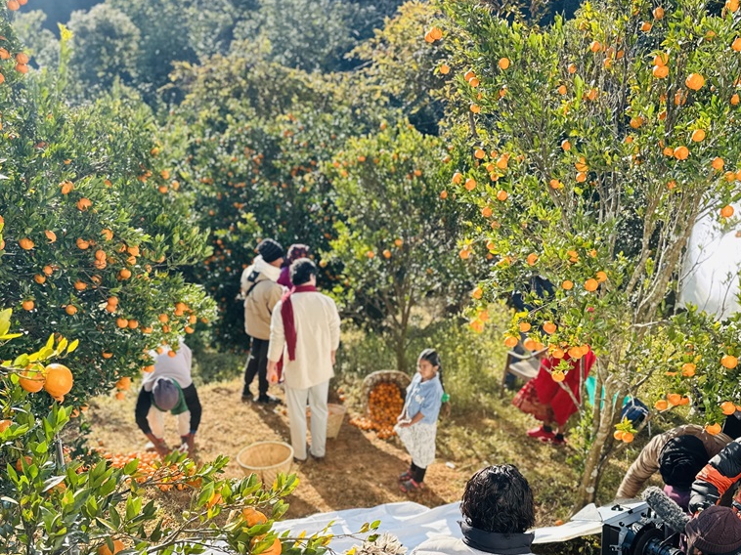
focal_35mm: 38
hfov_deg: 49.0
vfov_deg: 36.6
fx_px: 813
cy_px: 435
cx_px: 360
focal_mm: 6.86
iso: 80
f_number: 1.78
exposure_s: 1/1019
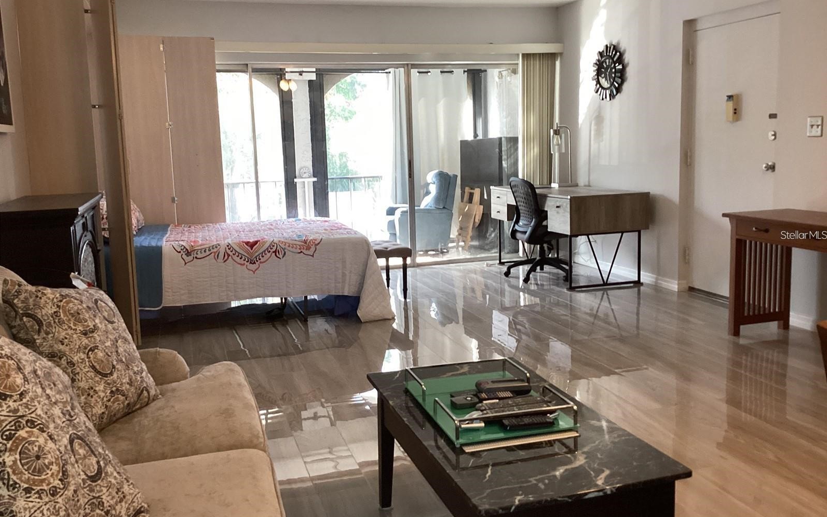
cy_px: 235
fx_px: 744
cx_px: 414
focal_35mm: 33
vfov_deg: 38.3
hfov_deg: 58.1
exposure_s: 1/60
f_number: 2.4
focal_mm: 3.3
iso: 160
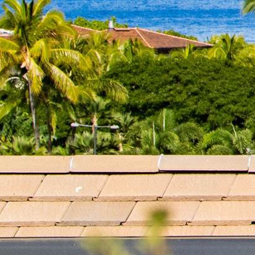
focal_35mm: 697
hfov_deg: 2.5
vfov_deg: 2.5
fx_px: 5809
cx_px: 790
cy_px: -40
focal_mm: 53
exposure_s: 1/400
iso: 400
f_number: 8
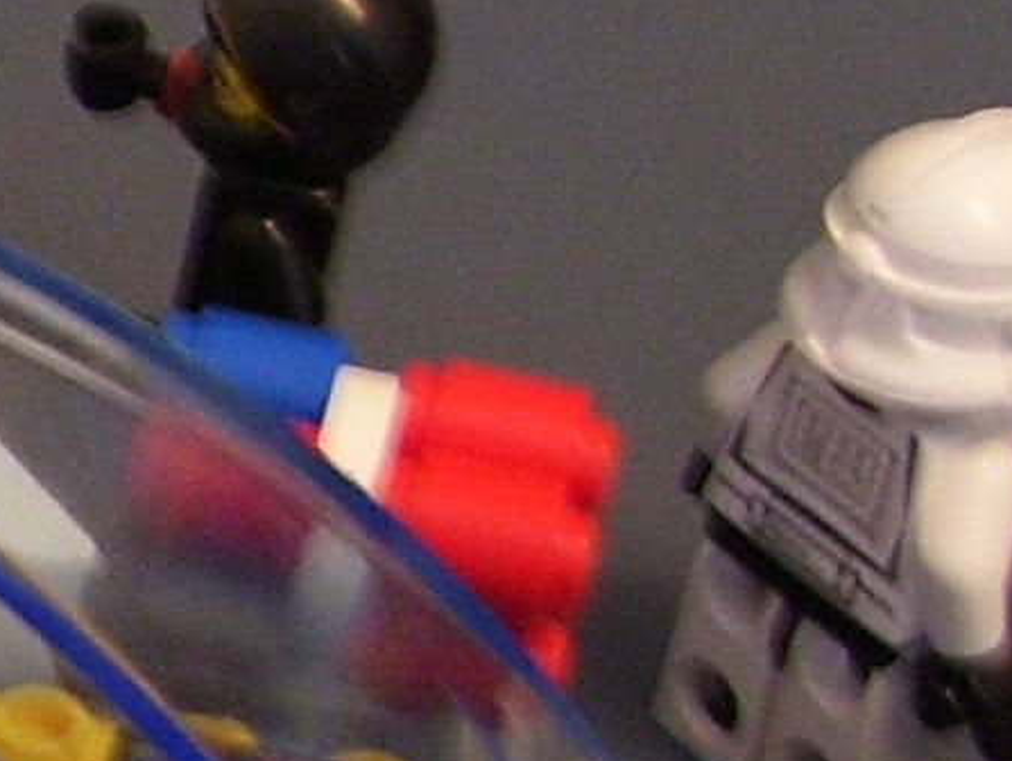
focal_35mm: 213
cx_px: -1879
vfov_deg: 7.0
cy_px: 462
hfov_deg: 8.1
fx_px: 6232
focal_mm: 6
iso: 160
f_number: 2.7
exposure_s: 1/8
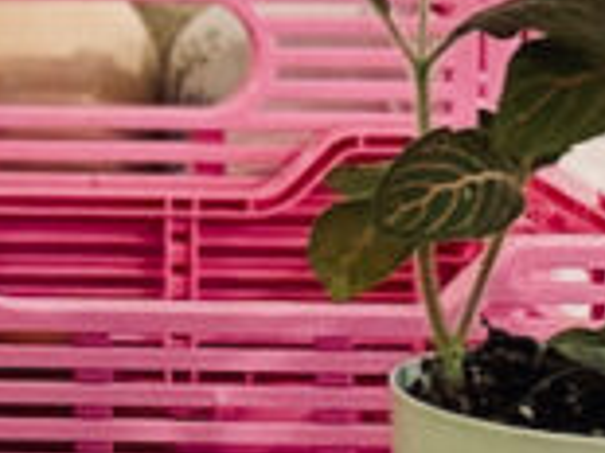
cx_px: -1292
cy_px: -750
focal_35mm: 317
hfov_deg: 5.8
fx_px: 5536
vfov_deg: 4.5
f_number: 1.78
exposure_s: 1/50
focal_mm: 6.76
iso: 250
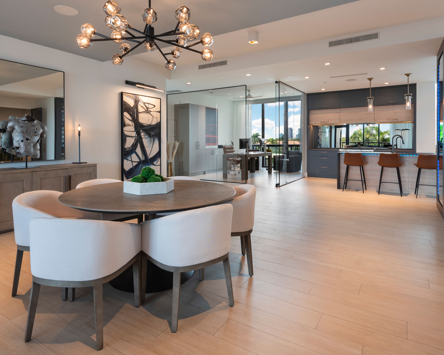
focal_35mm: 19
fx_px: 250
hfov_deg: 82.7
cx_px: 188
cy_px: 168
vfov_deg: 70.8
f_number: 10
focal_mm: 16
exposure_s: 1/125
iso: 500
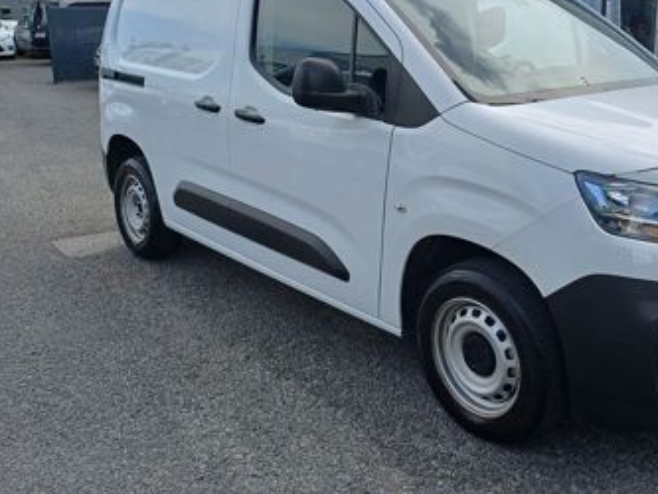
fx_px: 685
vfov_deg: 39.0
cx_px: 460
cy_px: 144
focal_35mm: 36
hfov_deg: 50.0
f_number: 1.8
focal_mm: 4.65
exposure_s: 1/529
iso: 50
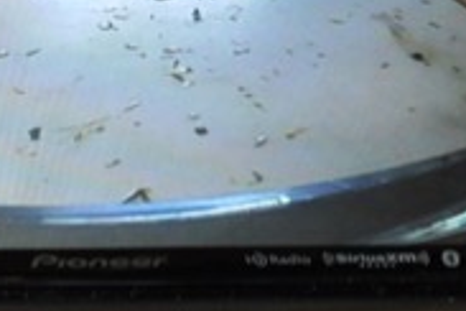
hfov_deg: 7.5
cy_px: 233
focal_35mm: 275
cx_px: 8
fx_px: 3559
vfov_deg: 5.0
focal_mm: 42
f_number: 5.3
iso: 800
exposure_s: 1/60
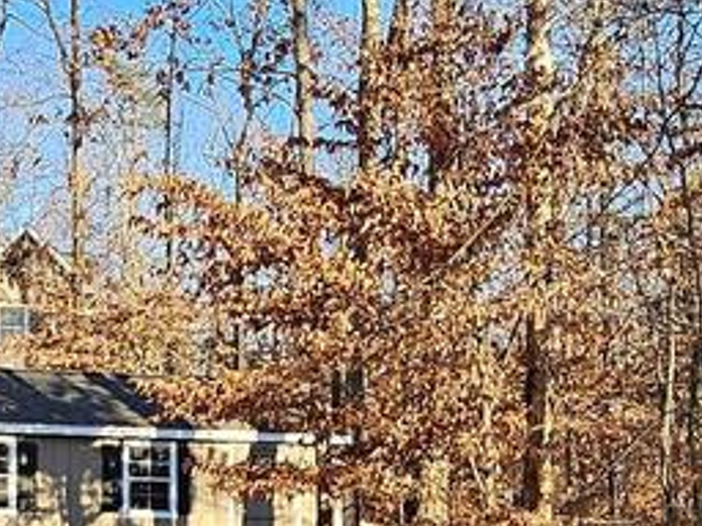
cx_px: 400
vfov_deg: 20.0
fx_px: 1480
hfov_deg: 26.6
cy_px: 411
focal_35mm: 73
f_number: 2.2
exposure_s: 1/295
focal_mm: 1.74
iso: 40
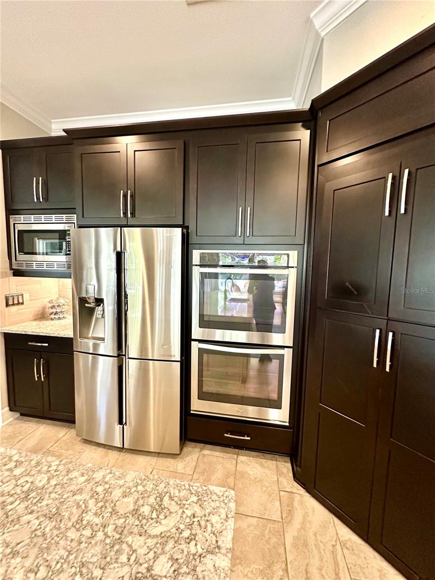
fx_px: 235
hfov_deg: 85.7
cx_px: 218
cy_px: 290
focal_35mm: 14
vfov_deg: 102.1
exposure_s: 1/60
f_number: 2.2
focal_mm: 2.22
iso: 640
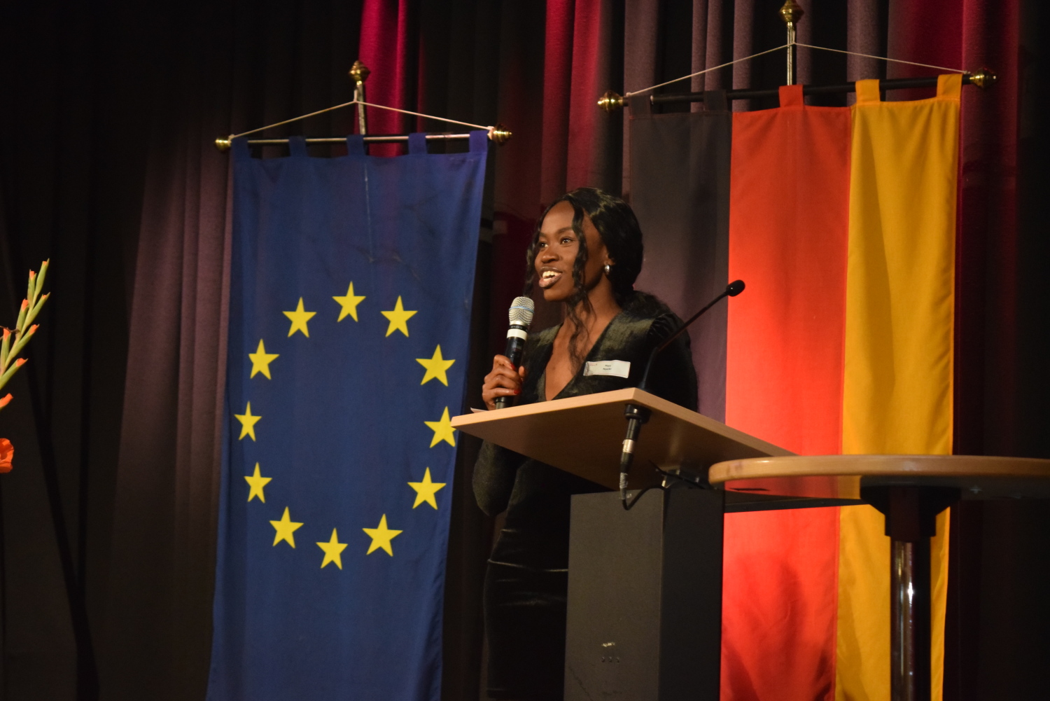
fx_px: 2407
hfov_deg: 24.6
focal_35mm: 82
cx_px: 525
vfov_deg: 16.6
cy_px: 350
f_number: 5.6
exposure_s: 1/60
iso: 3200
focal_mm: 55
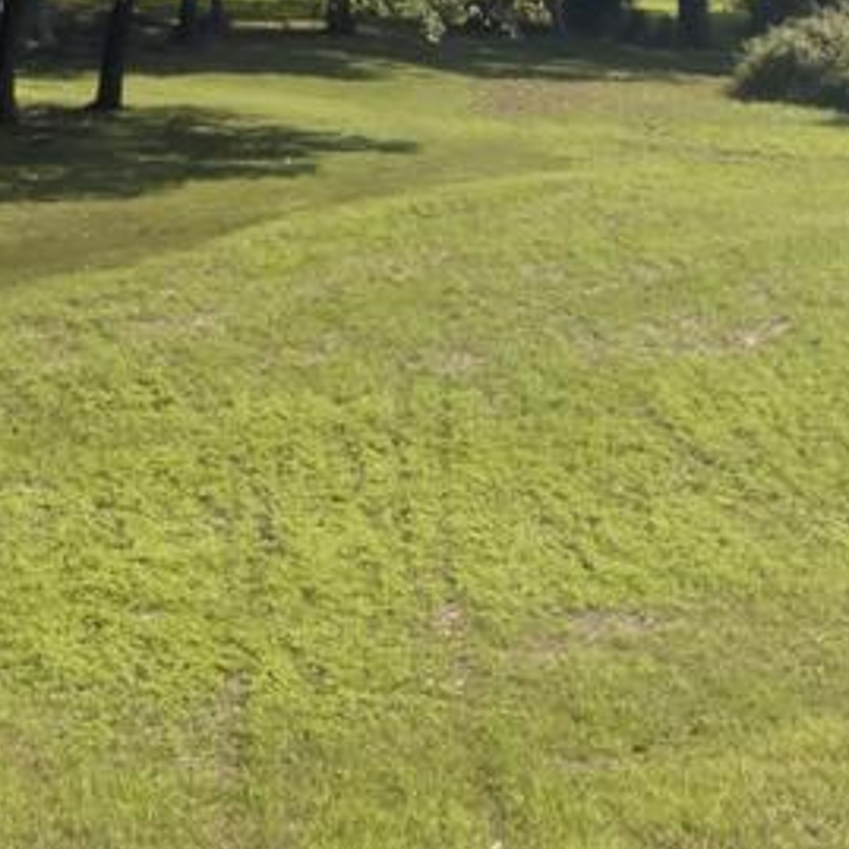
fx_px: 5022
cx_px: 568
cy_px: 448
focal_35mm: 181
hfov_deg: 9.7
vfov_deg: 9.7
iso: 100
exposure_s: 1/500
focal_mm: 10.26
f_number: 7.1
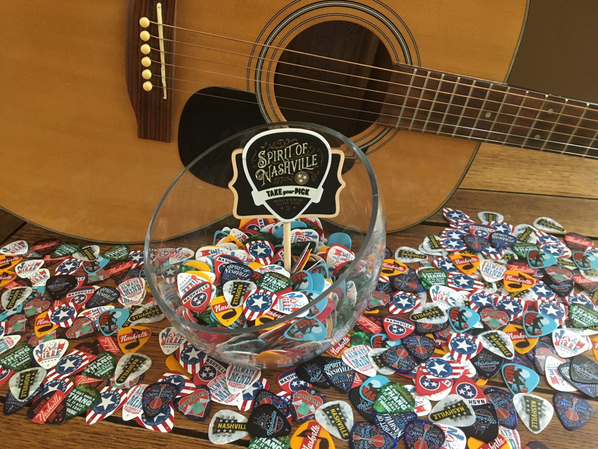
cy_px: 224
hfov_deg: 61.7
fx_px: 501
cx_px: 299
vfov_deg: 48.2
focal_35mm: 29
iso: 160
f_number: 2.2
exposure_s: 1/30
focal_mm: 4.15
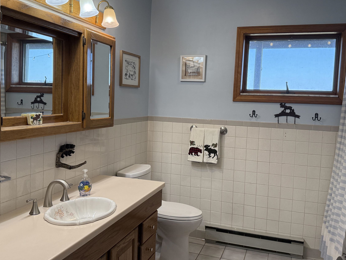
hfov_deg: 55.3
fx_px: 330
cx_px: 177
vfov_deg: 42.9
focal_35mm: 33
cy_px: 123
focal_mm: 6.76
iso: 200
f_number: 1.78
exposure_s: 1/240
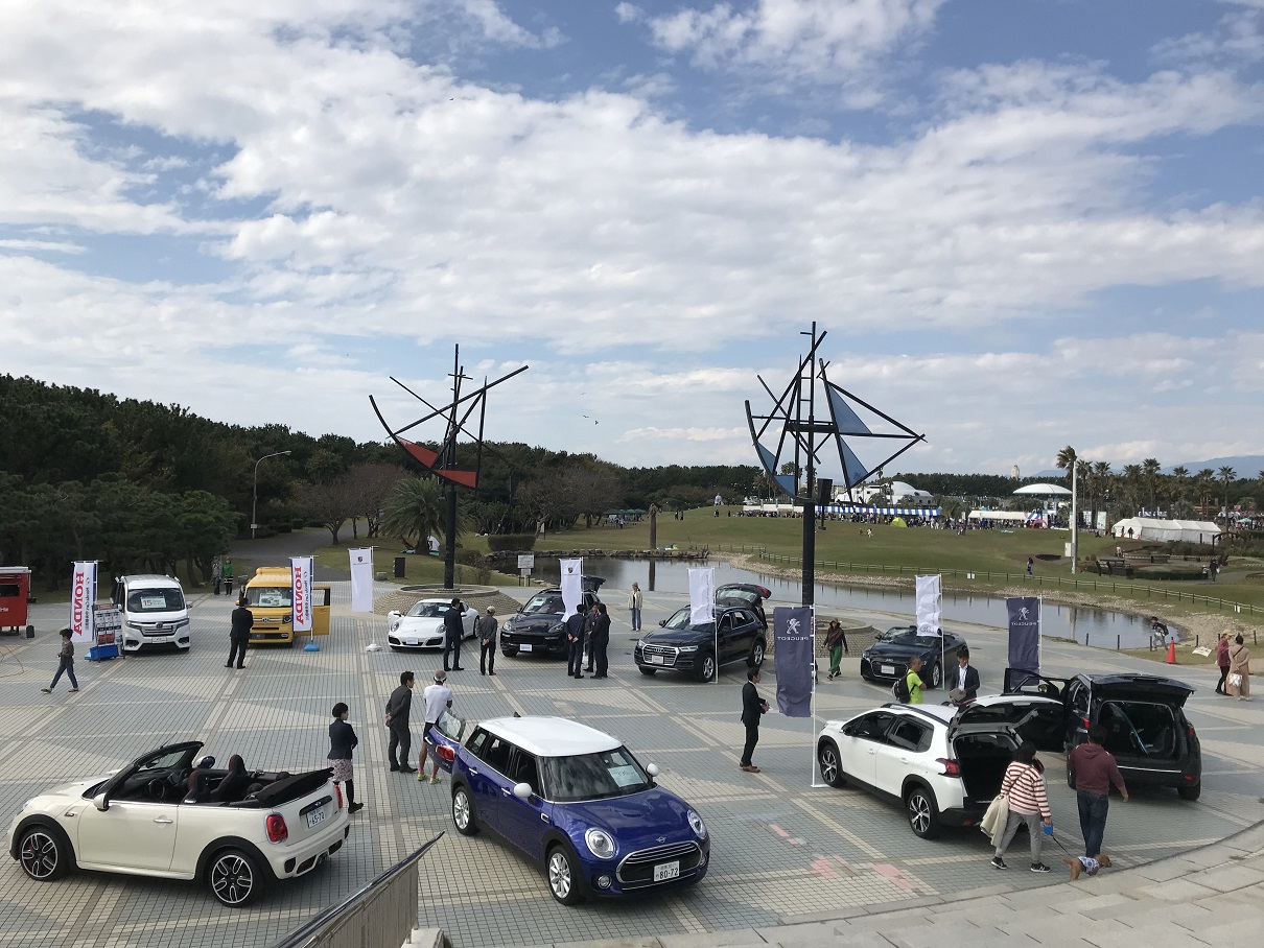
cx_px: 632
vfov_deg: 49.8
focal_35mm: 28
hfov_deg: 63.4
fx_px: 1023
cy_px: 474
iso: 20
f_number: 1.8
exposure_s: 1/3690
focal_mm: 3.99
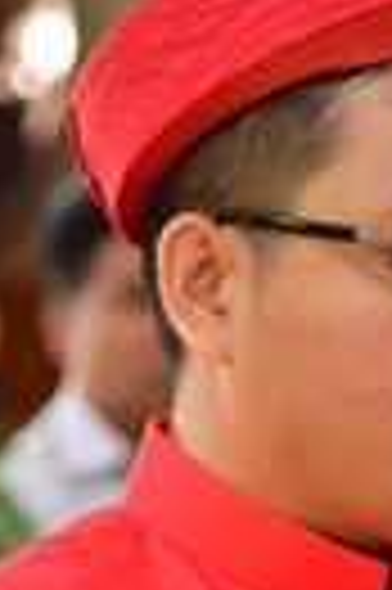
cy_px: 878
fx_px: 7975
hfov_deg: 2.8
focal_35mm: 487
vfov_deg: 4.2
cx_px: 347
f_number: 4
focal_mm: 98
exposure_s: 1/40
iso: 1000
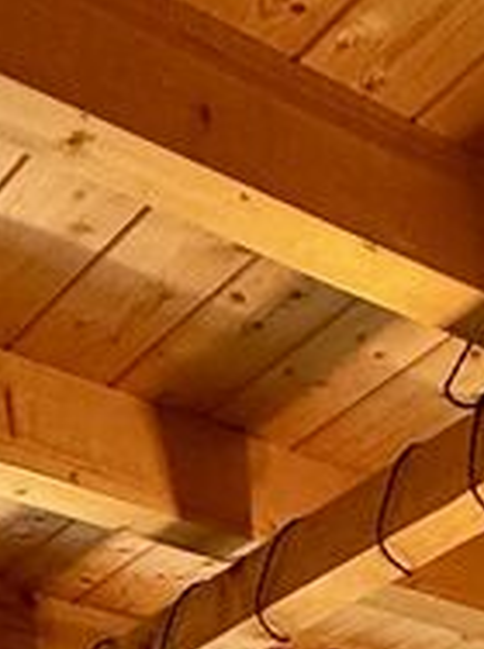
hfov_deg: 16.4
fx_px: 1611
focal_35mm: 86
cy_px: 1595
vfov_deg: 14.3
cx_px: 576
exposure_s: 1/99
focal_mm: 2.22
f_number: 2.2
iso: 320
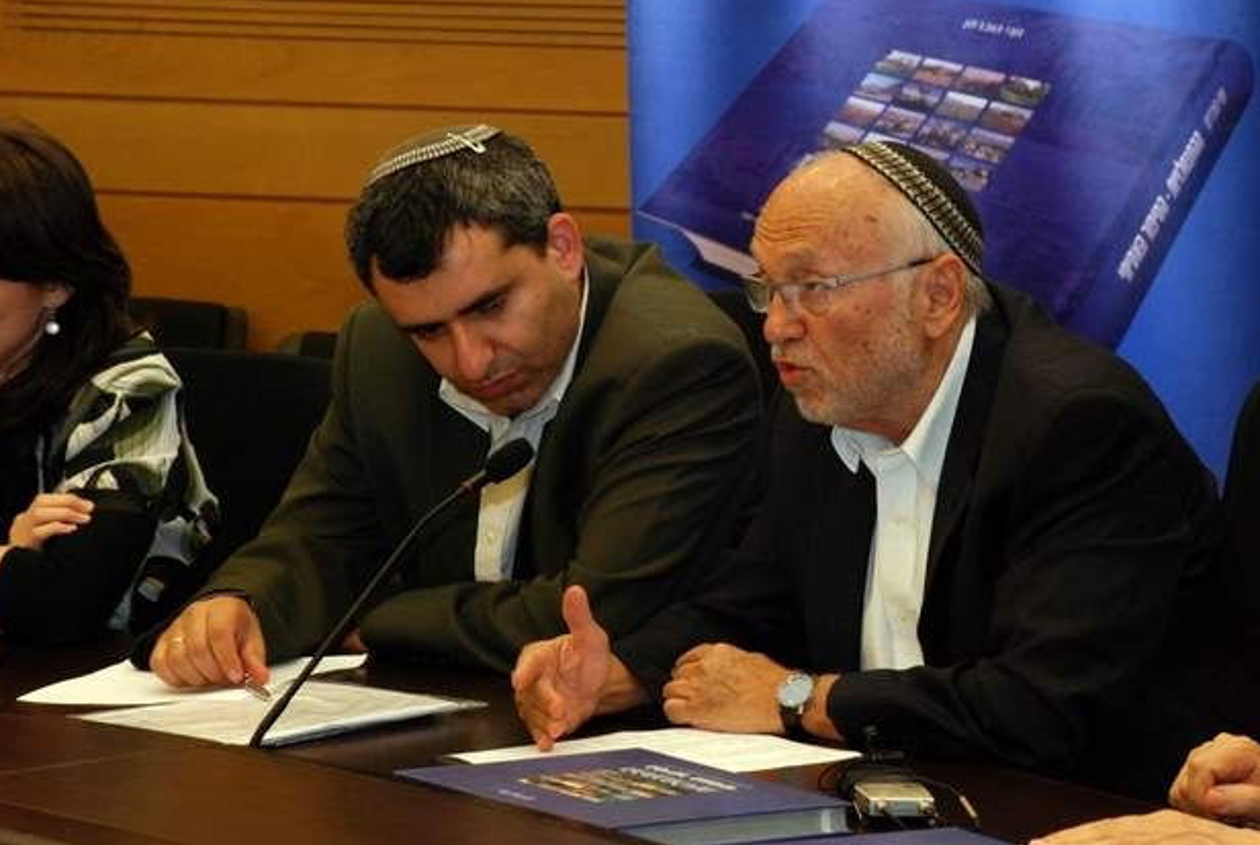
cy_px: 316
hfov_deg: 12.4
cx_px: 802
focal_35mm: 166
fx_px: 5807
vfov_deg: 8.3
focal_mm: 85
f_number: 5.6
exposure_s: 1/40
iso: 640
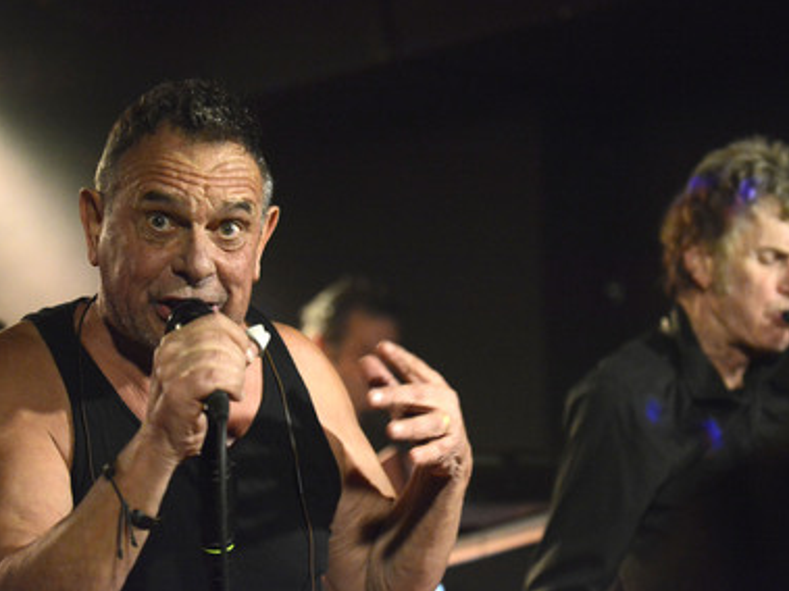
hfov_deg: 24.4
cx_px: 432
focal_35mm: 80
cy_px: 306
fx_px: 1823
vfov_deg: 18.4
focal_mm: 70
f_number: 2.8
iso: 6400
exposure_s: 1/160
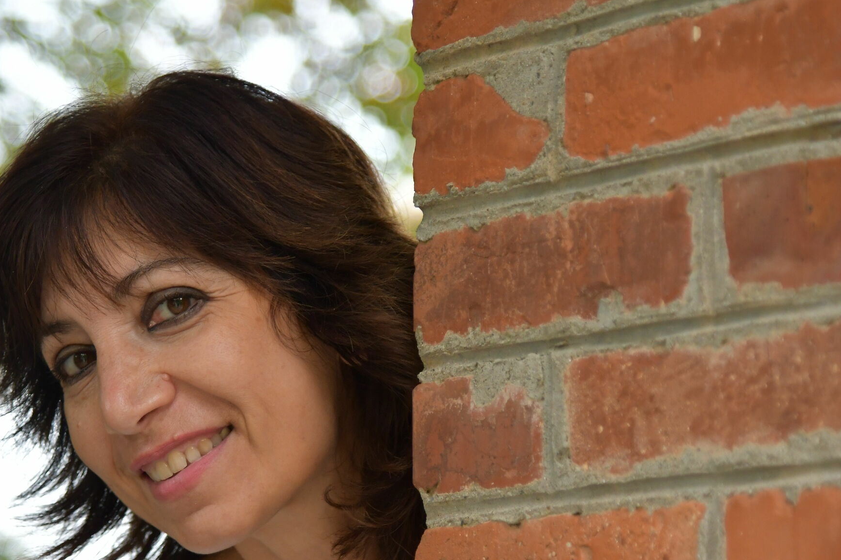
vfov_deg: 7.0
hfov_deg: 10.5
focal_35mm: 196
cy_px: 386
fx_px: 4578
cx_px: 314
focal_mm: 95
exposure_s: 1/125
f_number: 4
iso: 1000
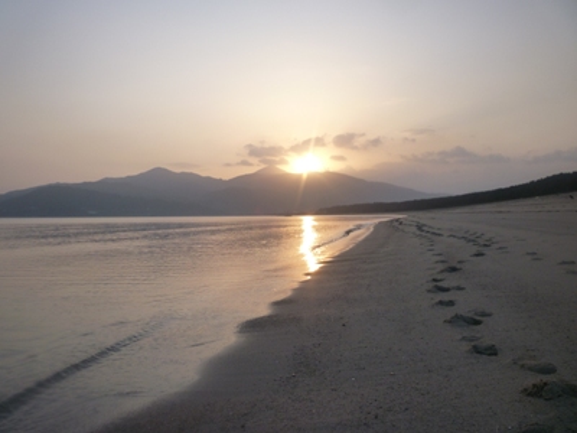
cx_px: 288
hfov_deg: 61.7
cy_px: 216
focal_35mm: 29
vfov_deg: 48.2
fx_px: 483
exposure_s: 1/500
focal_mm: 5.2
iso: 125
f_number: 3.5
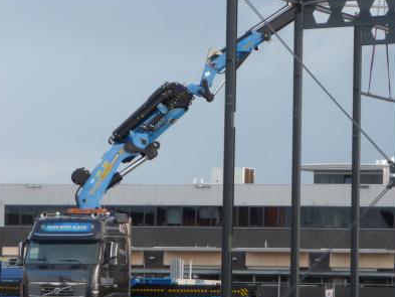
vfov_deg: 6.2
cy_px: 152
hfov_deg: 8.2
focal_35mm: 241
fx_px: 2751
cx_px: 276
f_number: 4.8
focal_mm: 27.1
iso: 100
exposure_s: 1/100
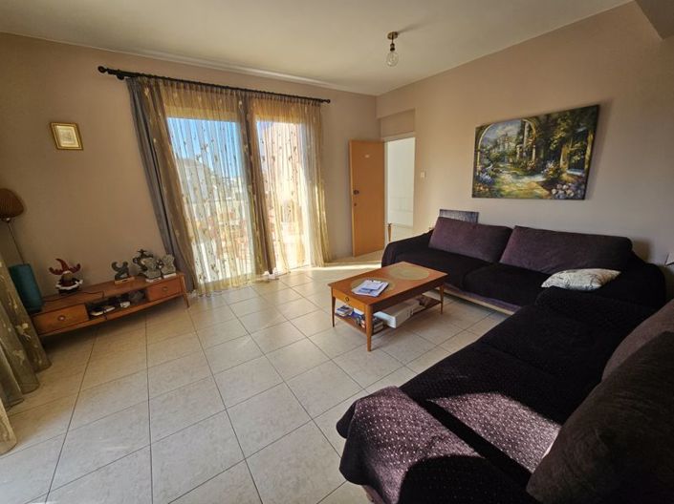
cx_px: 337
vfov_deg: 89.9
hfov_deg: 106.2
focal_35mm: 13
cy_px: 252
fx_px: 253
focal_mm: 2.2
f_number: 2.2
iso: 50
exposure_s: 1/237
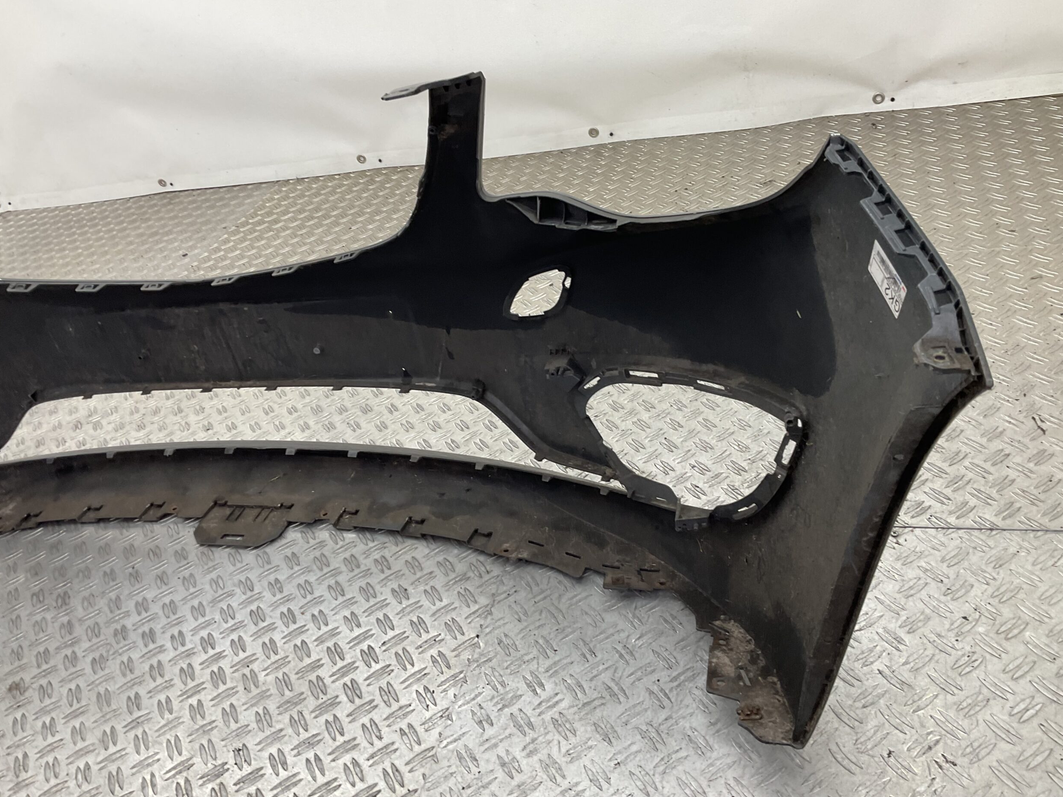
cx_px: 542
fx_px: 921
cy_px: 389
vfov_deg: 46.8
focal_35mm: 30
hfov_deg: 60.0
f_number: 1.8
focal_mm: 3
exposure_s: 1/120
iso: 40
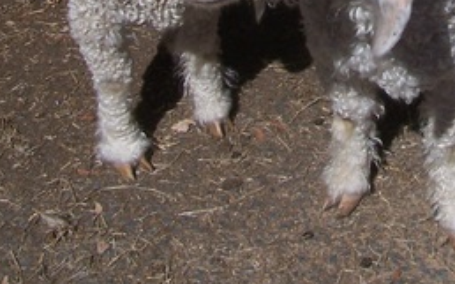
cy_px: -149
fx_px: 1277
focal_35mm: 103
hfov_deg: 19.7
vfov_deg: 12.1
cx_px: 429
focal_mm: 6.3
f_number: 5.6
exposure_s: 1/1000
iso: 80
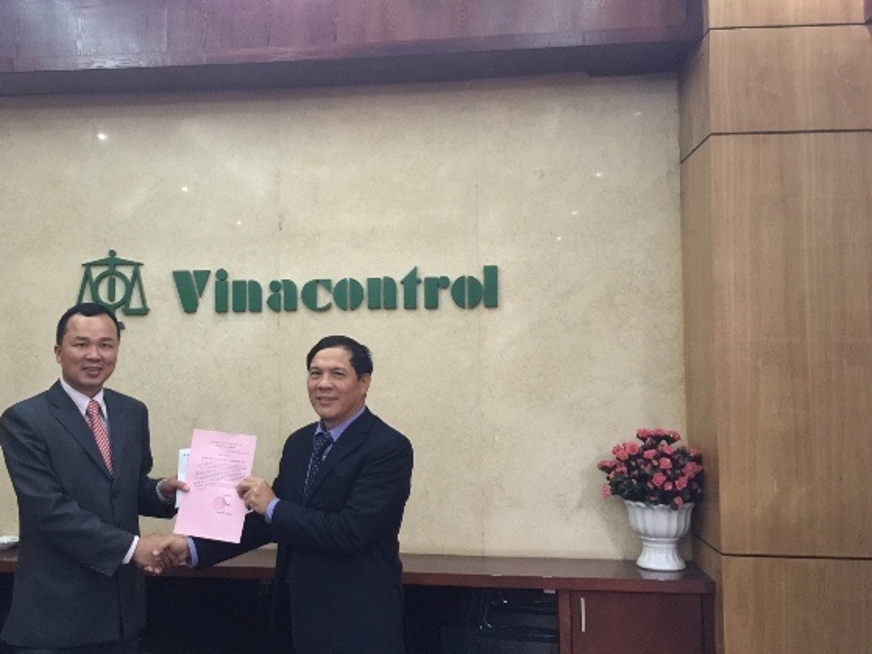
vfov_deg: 38.6
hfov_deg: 49.7
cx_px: 330
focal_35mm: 37
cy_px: 305
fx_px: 932
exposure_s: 1/17
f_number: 2.2
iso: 160
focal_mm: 4.15
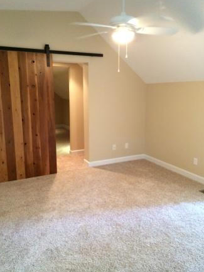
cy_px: 132
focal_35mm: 31
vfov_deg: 58.4
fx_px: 244
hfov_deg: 45.4
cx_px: 100
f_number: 2.2
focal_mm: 4.12
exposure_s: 1/30
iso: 250
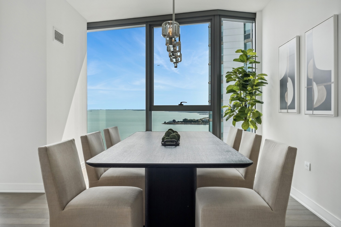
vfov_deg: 43.6
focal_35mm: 30
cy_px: 114
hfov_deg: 61.9
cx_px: 170
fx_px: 284
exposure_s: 1/500
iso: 320
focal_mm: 20
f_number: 7.1
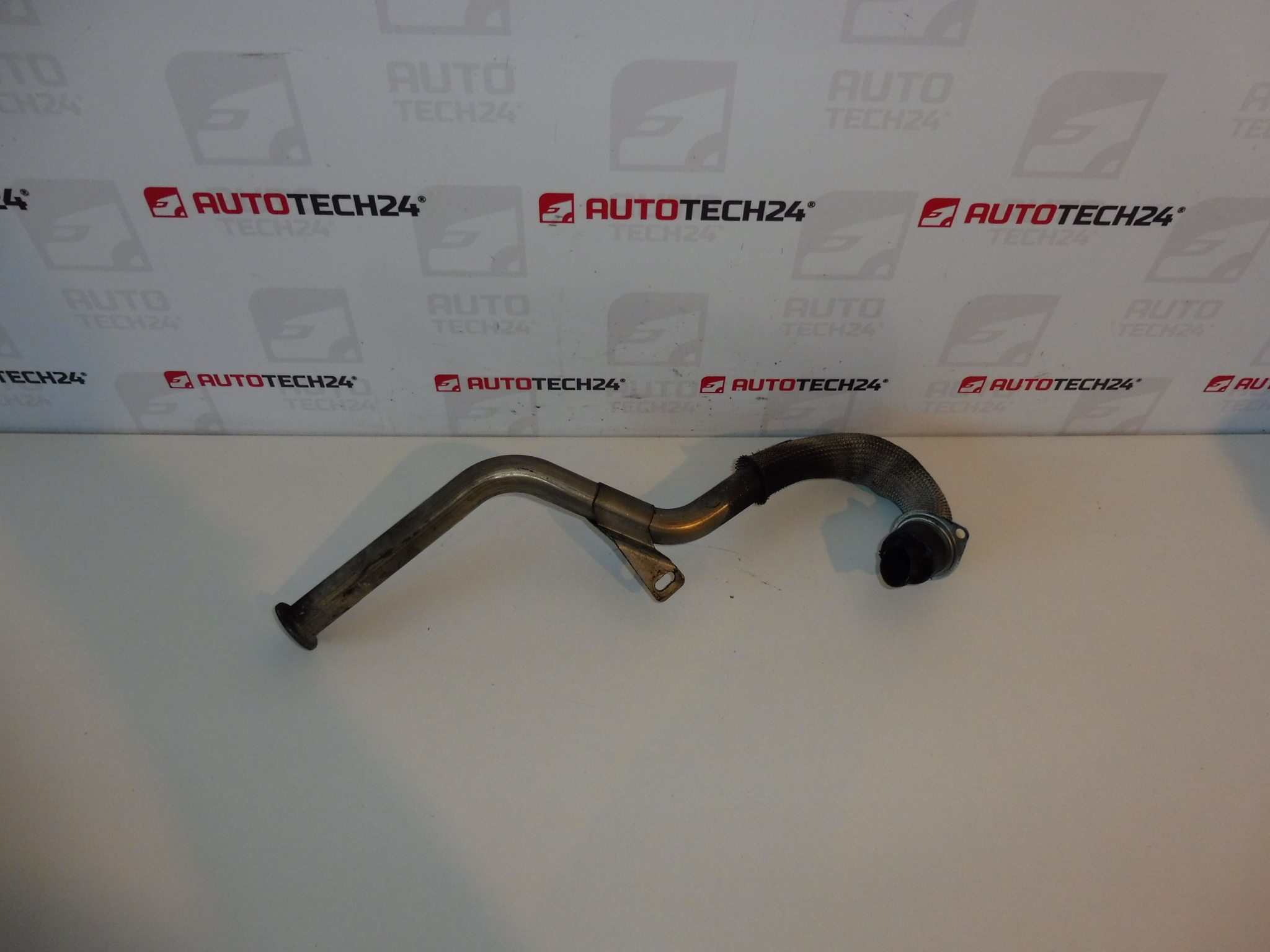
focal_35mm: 24
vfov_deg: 56.8
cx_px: 635
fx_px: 881
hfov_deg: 71.6
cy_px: 476
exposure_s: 1/60
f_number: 3.5
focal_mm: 4.3
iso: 200
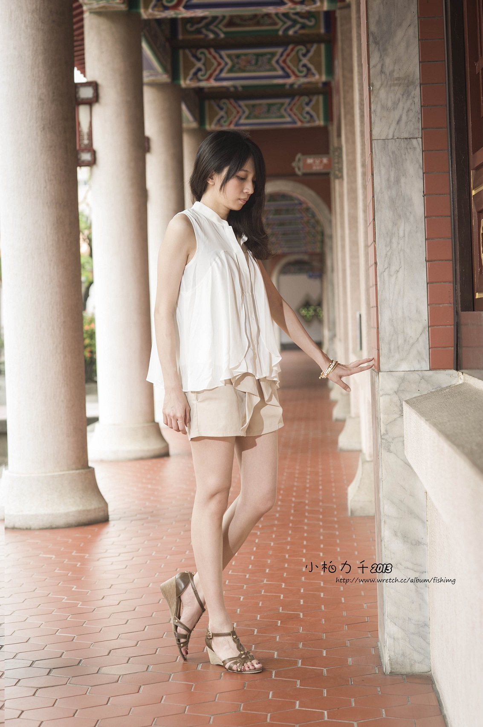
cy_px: 364
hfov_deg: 16.1
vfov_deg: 23.9
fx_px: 1713
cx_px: 242
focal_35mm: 85
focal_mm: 85
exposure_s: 1/80
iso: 100
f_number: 5.6
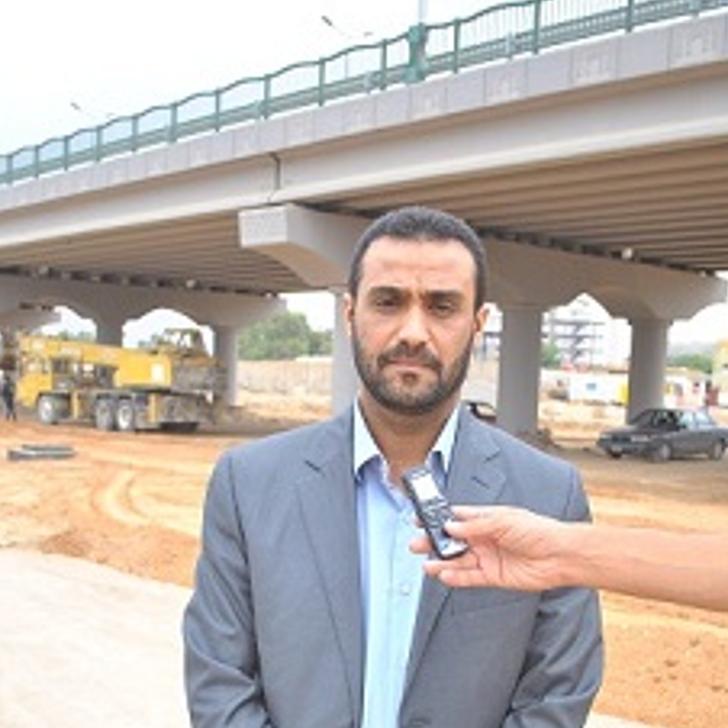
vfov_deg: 35.8
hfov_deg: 36.8
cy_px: 565
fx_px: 1095
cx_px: 378
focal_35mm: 46
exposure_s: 1/1250
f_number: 3.8
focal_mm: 20
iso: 400
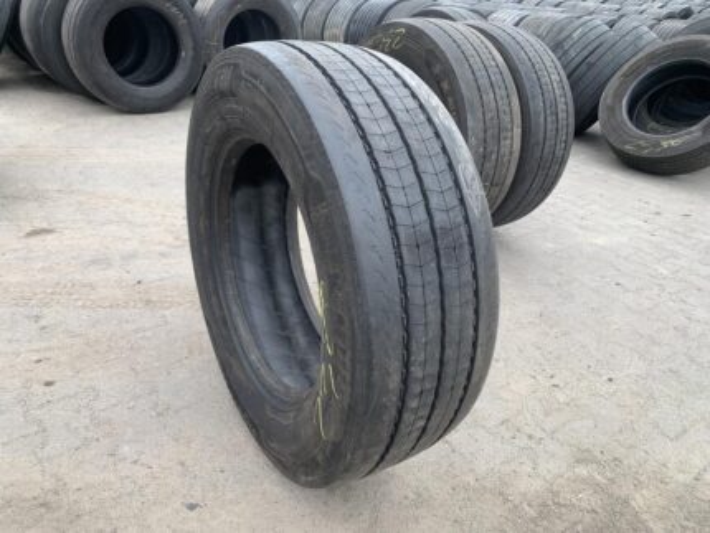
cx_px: 355
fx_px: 534
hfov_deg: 67.3
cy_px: 266
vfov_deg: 53.1
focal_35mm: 26
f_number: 1.8
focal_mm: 4.25
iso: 25
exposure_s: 1/500
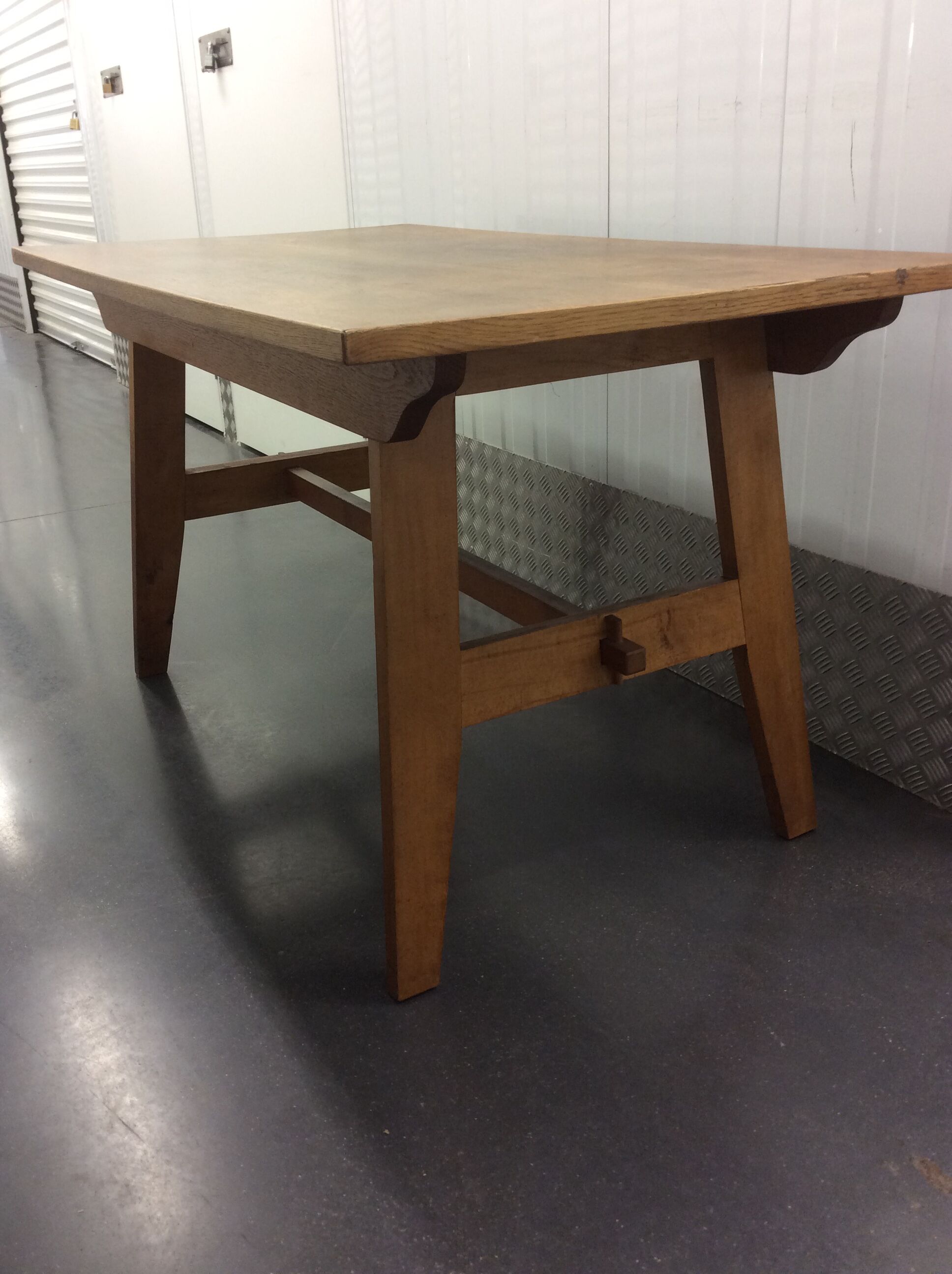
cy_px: 637
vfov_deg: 56.9
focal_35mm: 32
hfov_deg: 44.1
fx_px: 1177
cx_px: 476
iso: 64
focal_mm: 3.3
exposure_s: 1/25
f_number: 2.4
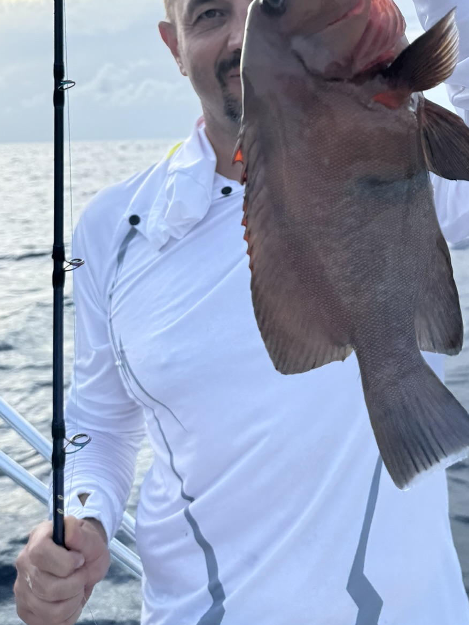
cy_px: 153
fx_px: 758
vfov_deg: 43.3
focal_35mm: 42
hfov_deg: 33.9
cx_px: 325
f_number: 1.78
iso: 80
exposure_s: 1/615
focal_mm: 6.76
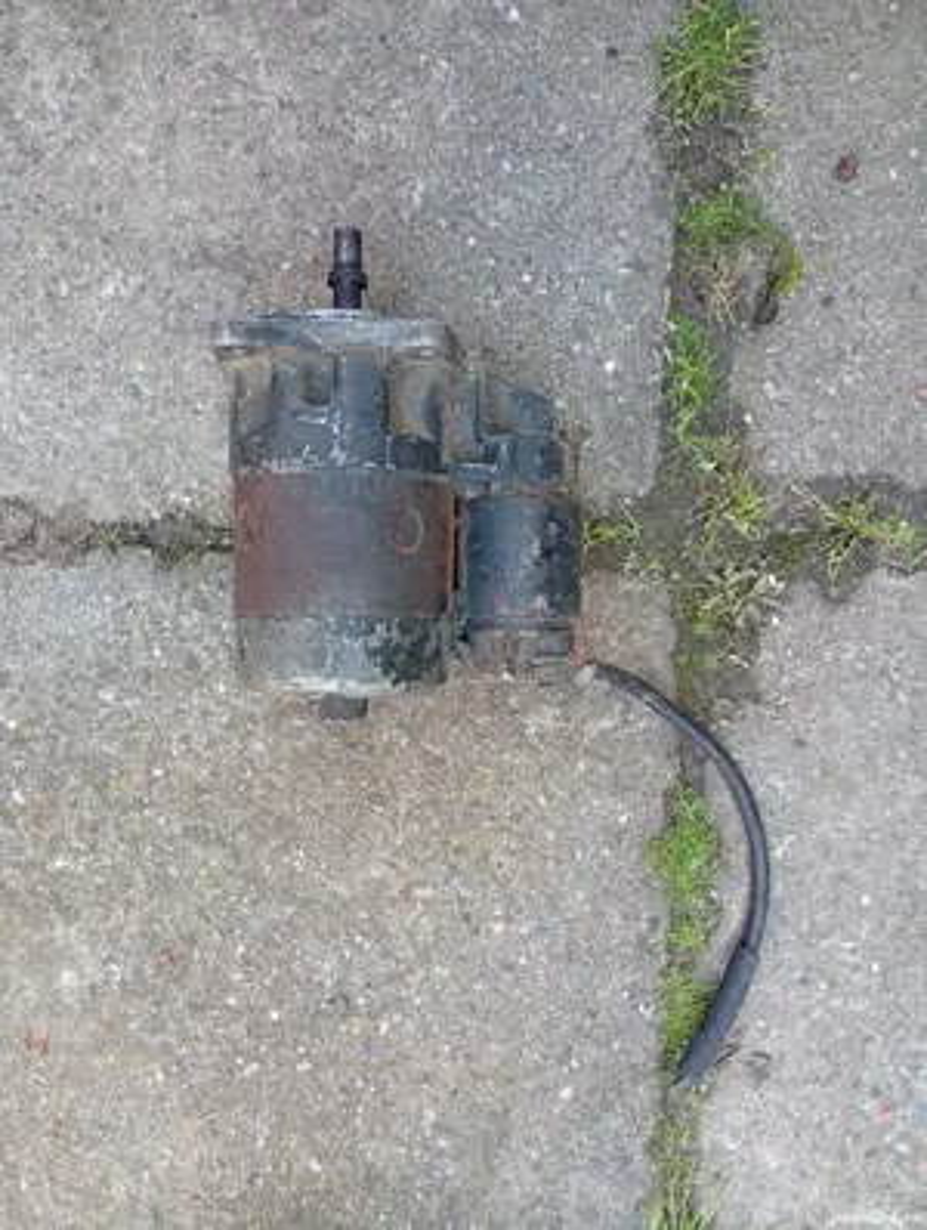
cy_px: 615
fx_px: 961
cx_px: 464
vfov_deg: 65.2
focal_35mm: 27
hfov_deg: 51.5
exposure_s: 1/50
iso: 160
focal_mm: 3.98
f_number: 1.8
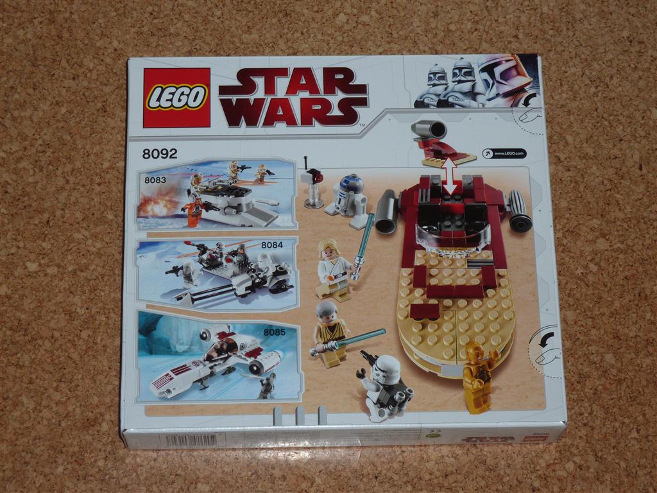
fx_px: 1708
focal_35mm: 90
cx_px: 328
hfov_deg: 21.8
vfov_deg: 16.4
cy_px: 246
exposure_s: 1/40
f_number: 4.3
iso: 100
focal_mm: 14.7
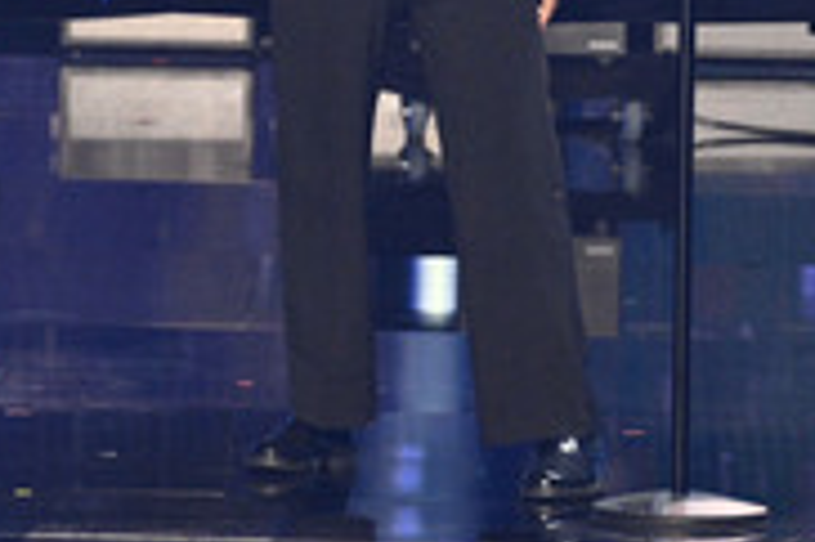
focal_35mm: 842
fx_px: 19044
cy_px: -58
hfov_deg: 2.4
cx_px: -92
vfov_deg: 1.6
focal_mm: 340
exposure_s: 1/250
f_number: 5.6
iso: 8000
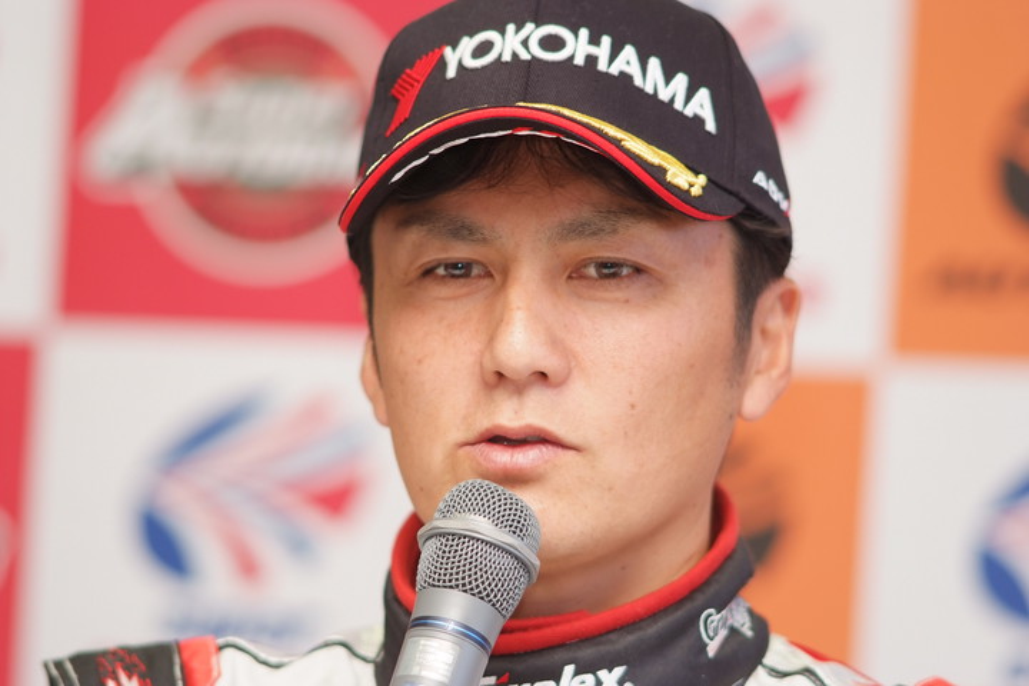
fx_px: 7717
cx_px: 514
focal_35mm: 270
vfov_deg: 5.1
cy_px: 343
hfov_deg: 7.6
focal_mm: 180
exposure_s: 1/125
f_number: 2.8
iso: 400
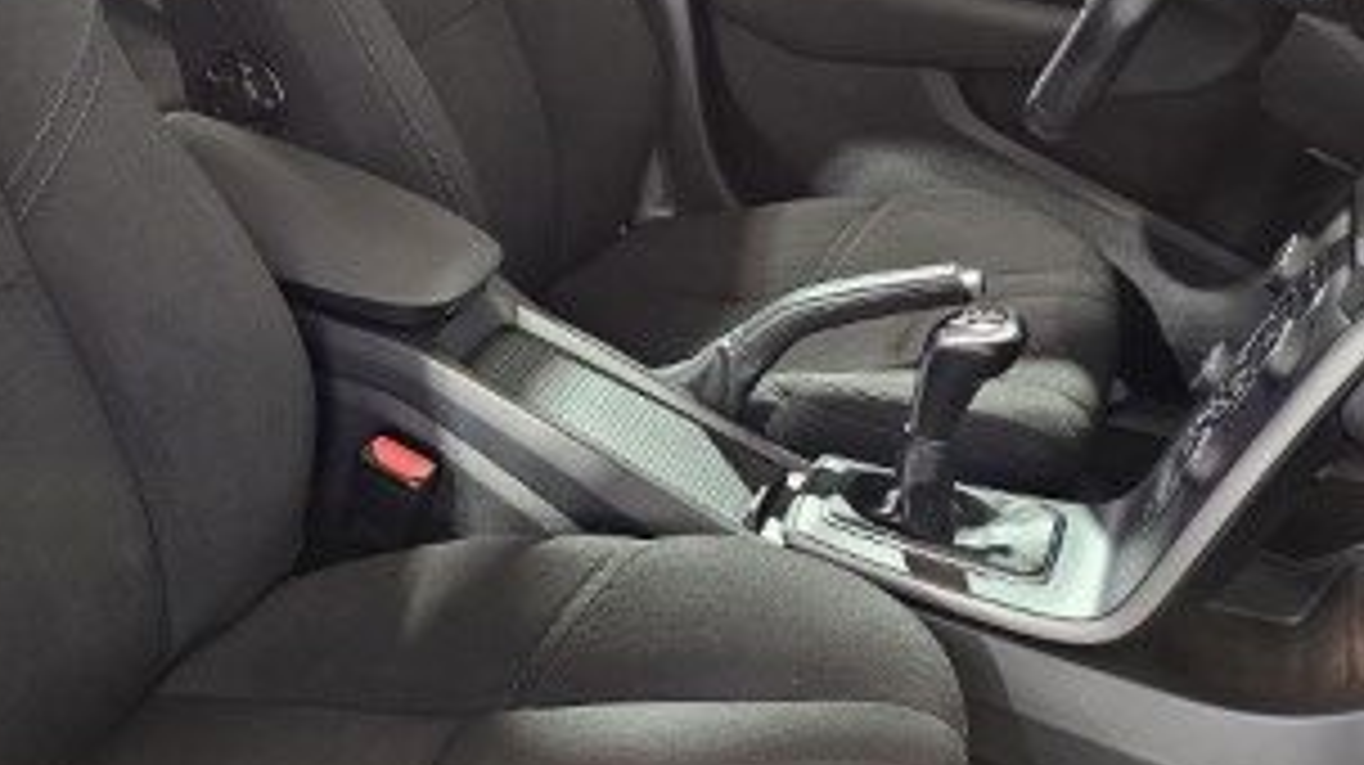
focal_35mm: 53
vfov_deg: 22.6
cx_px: 432
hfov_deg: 38.7
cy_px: 436
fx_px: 1916
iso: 800
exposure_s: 1/25
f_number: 1.7
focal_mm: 6.3
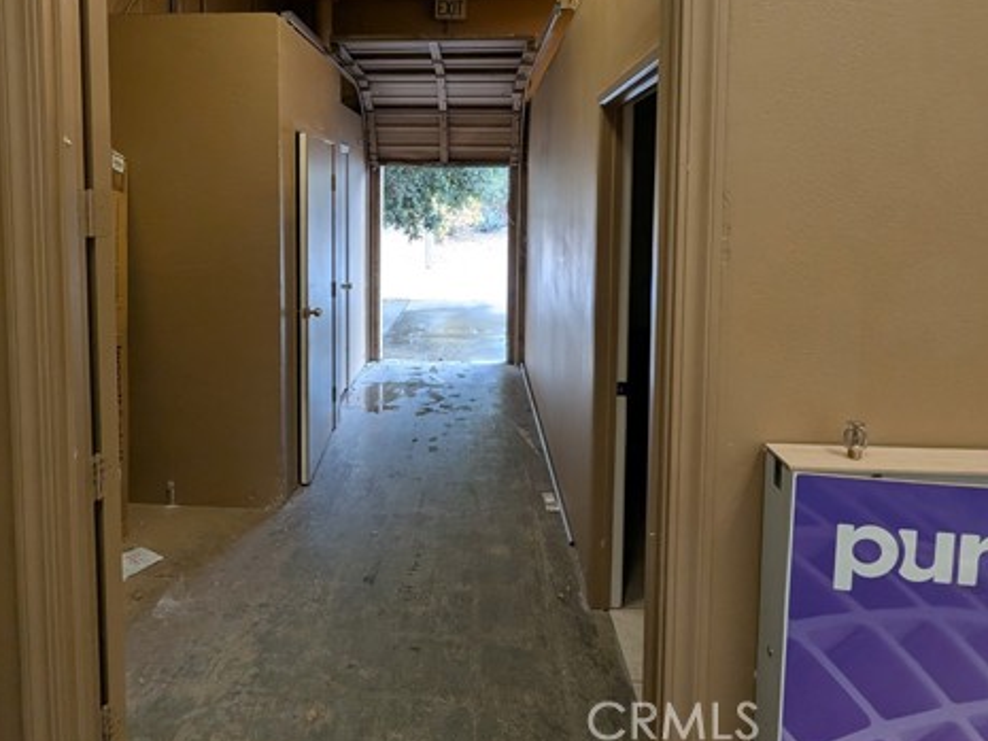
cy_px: 242
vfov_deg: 59.6
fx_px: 628
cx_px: 446
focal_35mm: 22
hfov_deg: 76.2
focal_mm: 2.22
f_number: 2.2
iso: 131
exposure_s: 1/100
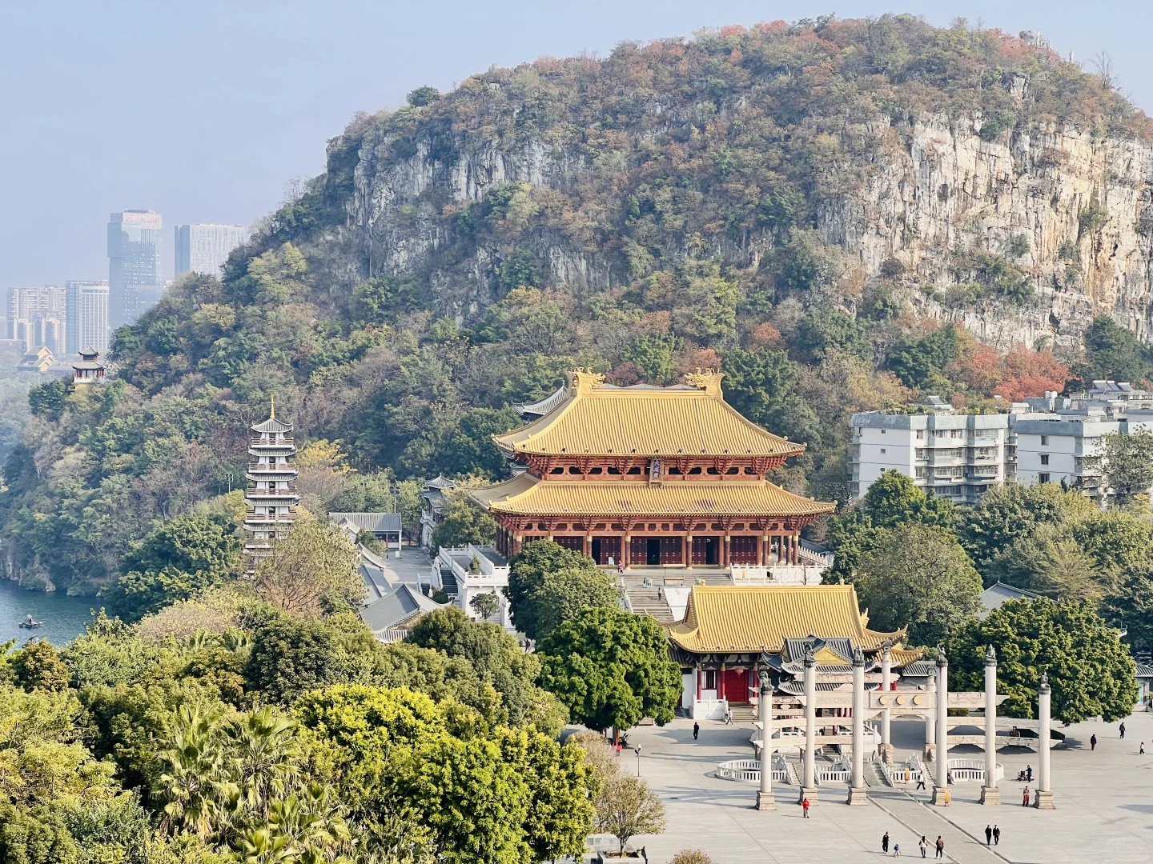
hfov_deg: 25.3
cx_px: 576
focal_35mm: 77
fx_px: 2565
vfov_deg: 19.1
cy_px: 432
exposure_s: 1/501
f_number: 2.8
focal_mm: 9
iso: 32
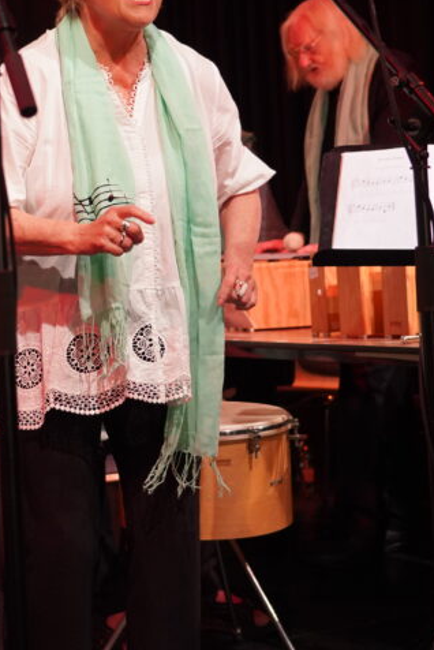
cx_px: 4
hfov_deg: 15.6
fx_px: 1553
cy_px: 199
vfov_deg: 23.5
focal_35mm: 86
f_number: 4
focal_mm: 40
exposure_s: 1/160
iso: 2500
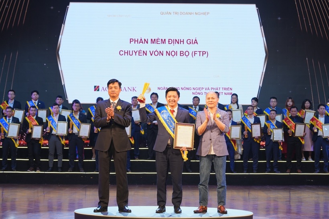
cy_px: 110
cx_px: 164
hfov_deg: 22.9
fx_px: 813
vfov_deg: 15.4
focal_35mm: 89
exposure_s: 1/200
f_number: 6.3
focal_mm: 89
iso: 1000
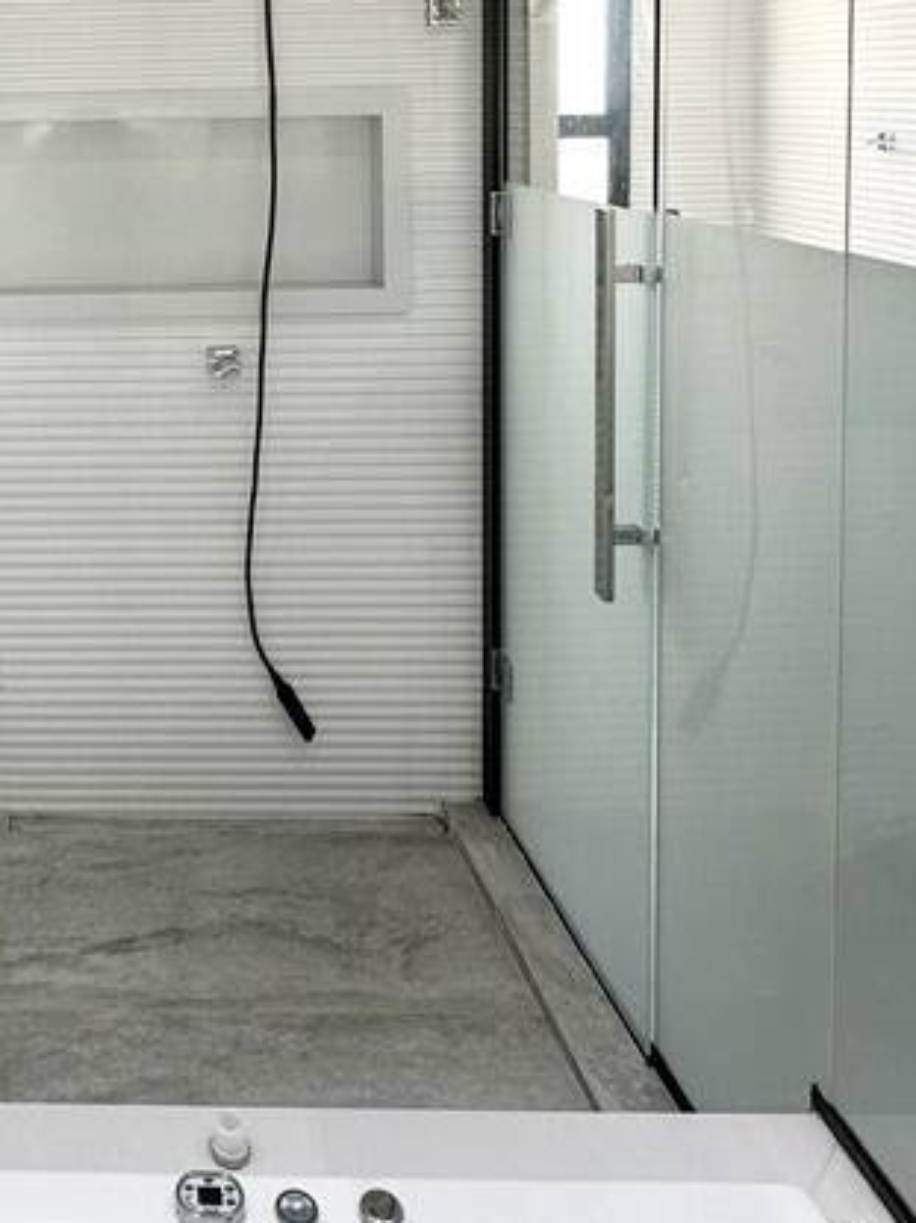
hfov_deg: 36.1
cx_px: 24
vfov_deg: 47.3
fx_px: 1271
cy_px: 172
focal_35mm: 36
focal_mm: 2.22
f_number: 2.2
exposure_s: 1/120
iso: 160
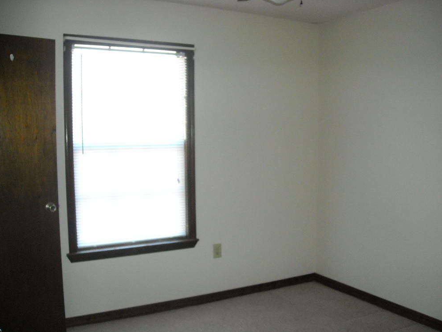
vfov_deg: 39.7
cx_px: 218
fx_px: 460
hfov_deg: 51.4
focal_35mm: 36
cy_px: 167
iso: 400
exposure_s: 1/60
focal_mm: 5.7
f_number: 2.8
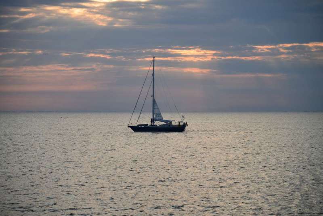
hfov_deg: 17.1
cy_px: 108
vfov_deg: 11.4
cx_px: 162
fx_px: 1077
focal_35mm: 120
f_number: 4
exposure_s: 1/250
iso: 100
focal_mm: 120
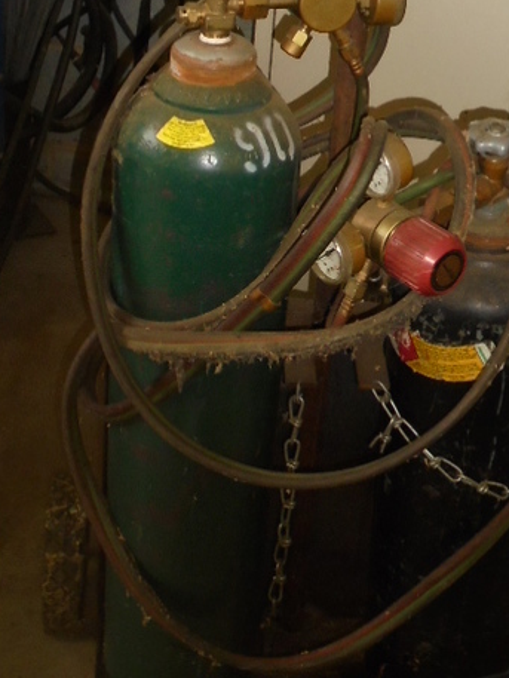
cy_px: 254
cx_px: 301
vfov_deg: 27.3
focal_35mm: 71
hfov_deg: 20.7
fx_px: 1391
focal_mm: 10.1
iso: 1000
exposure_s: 1/60
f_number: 5.2
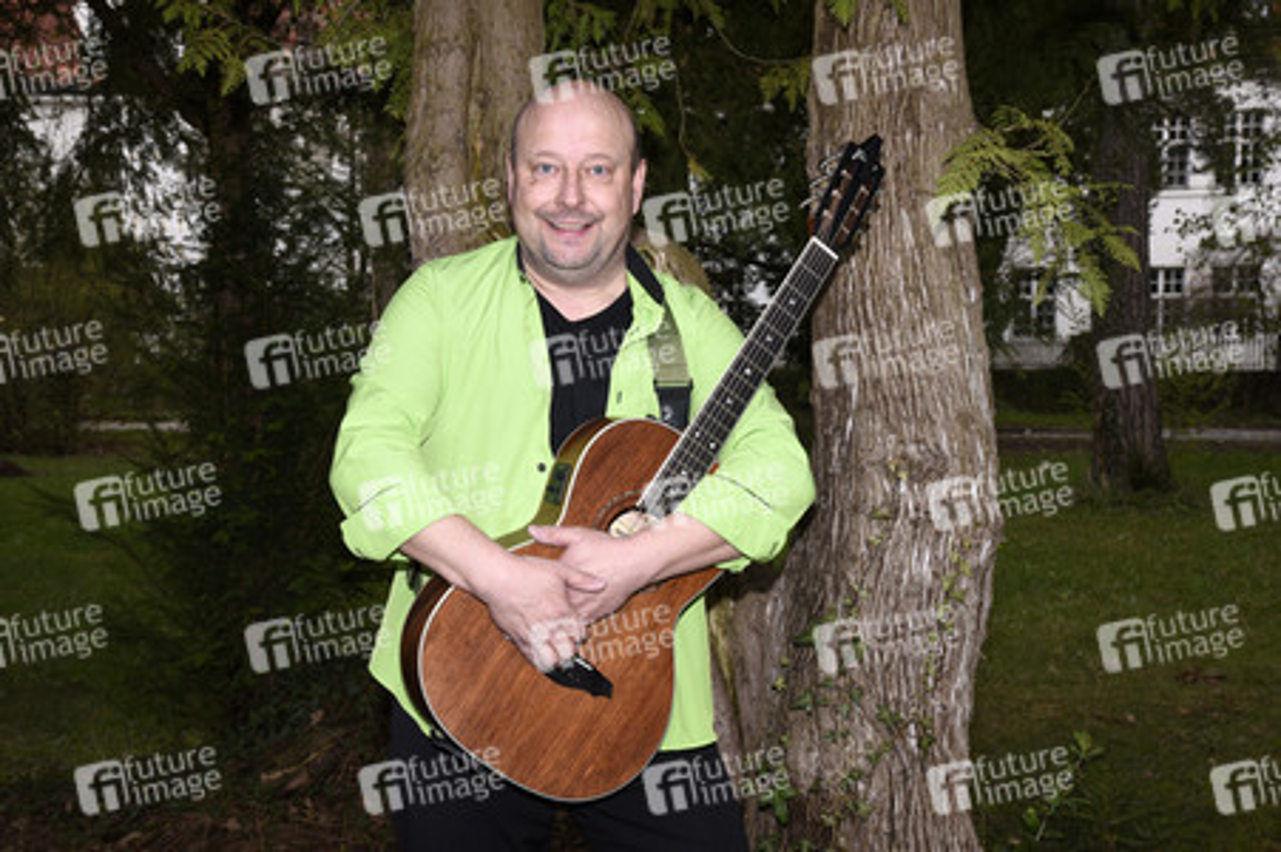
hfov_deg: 38.2
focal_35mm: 52
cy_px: 426
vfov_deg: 26.0
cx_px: 640
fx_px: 1849
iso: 500
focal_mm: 52
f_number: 11
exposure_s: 1/160
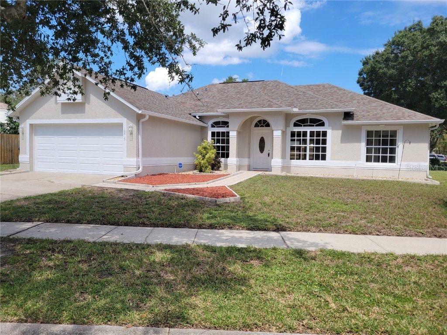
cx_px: 224
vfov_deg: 53.1
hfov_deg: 67.3
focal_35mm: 26
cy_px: 168
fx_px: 336
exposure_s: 1/1930
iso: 40
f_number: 1.8
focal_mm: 5.4
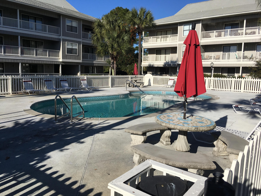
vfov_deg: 48.2
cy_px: 98
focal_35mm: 29
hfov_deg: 61.7
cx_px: 130
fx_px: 219
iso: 25
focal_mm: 4.15
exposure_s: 1/2849
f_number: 2.2
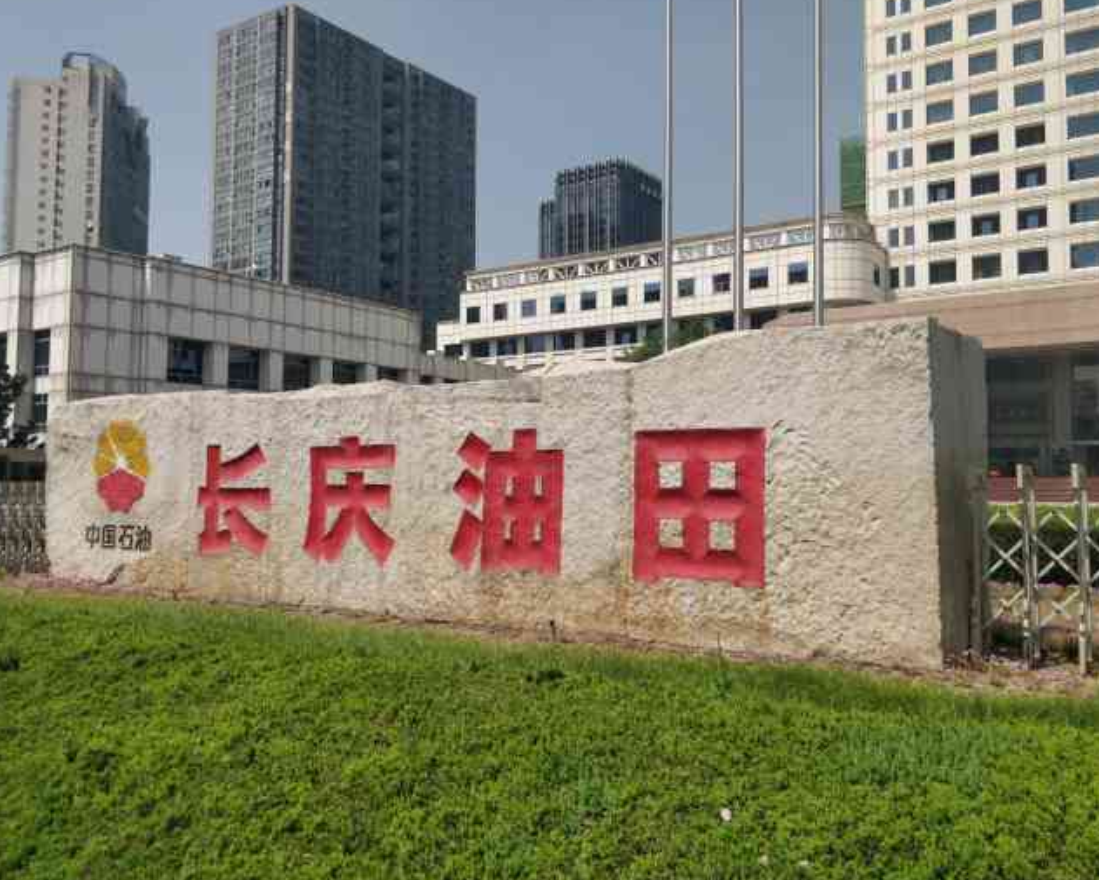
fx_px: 846
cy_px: 431
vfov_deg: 54.9
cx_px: 589
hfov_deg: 65.9
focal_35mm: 26
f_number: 1.7
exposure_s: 1/2500
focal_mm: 4.1
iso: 125
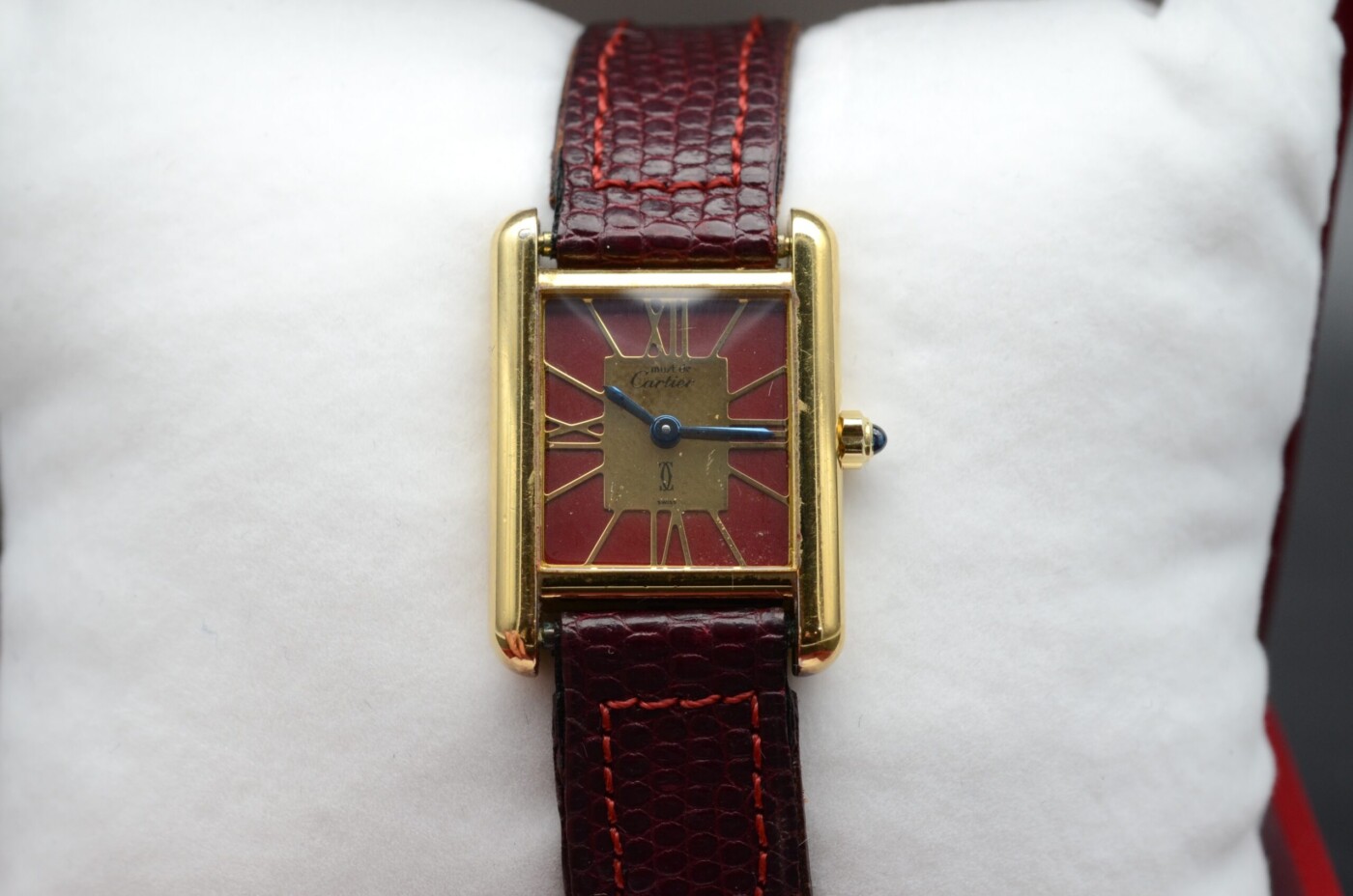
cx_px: 676
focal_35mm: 90
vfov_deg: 15.1
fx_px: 3376
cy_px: 448
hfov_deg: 22.7
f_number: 10
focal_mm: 60
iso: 500
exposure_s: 1/40
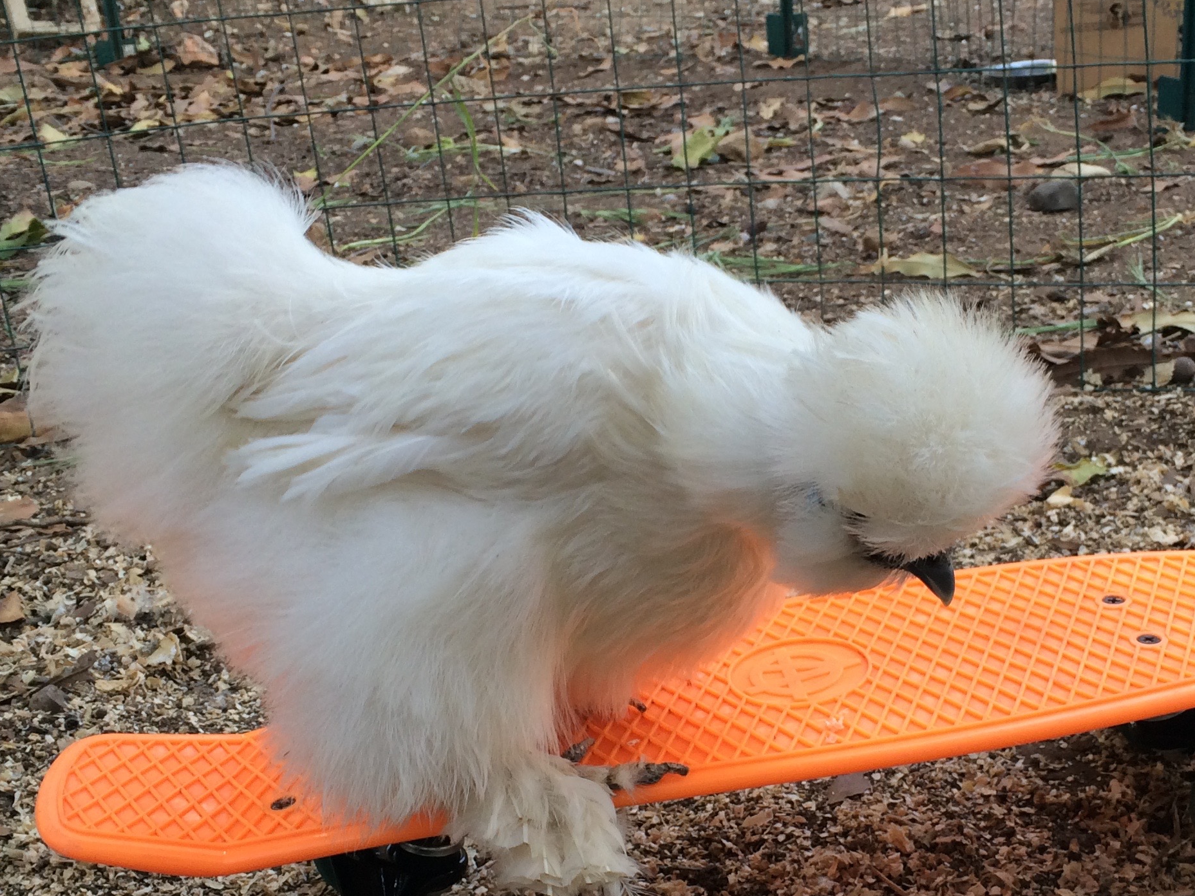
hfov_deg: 37.3
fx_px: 1761
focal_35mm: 51
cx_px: 735
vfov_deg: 28.4
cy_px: 594
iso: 50
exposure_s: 1/120
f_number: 2.2
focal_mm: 4.15
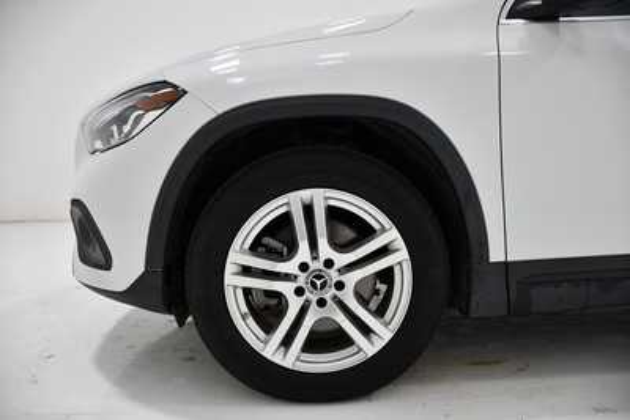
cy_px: 210
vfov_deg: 48.0
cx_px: 315
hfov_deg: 67.4
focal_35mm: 27
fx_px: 473
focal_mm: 18
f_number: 3.5
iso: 800
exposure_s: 1/160
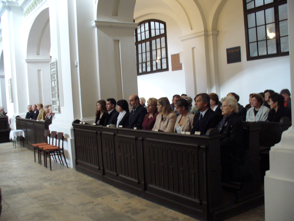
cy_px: 110
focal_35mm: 37
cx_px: 147
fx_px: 314
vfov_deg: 38.7
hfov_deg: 50.1
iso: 200
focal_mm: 6.1
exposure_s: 1/10
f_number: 2.8
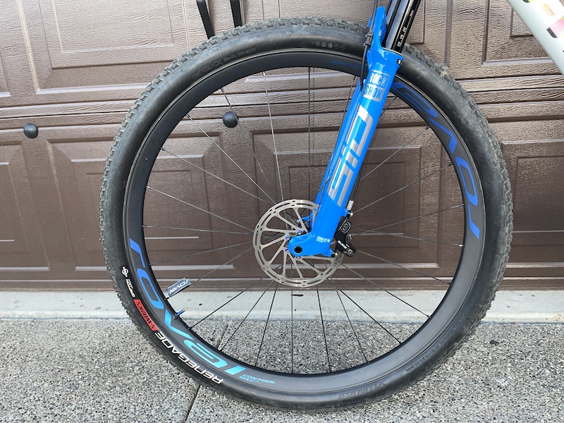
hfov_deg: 67.3
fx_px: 424
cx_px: 282
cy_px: 212
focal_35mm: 26
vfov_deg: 53.1
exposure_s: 1/121
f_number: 1.6
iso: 50
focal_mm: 5.1
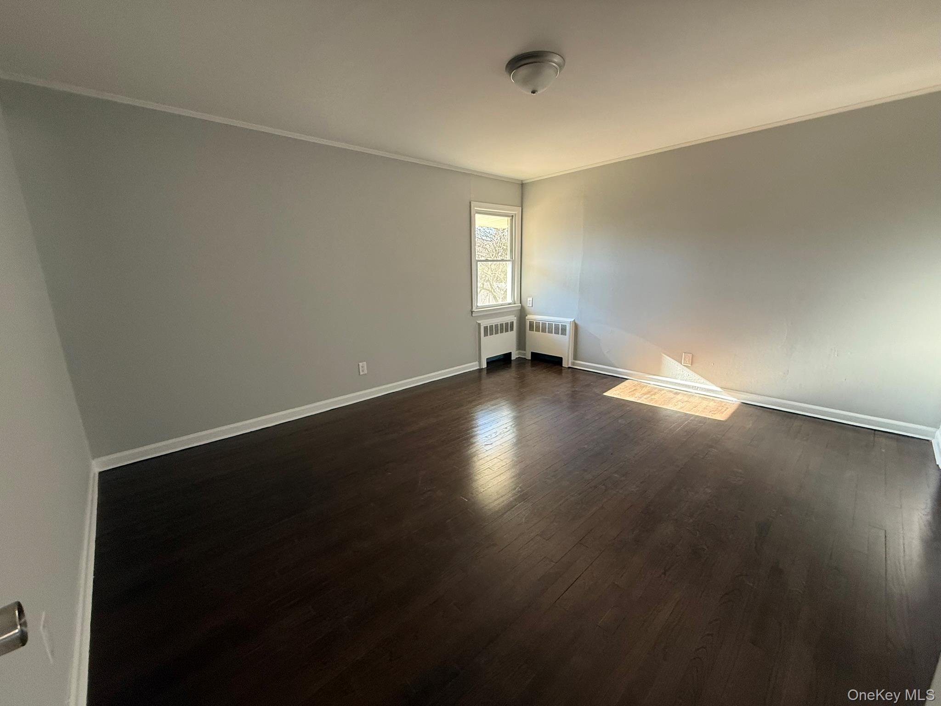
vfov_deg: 85.7
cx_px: 470
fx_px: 381
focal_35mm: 14
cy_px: 353
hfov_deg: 102.1
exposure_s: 1/99
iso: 200
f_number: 2.2
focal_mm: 2.22
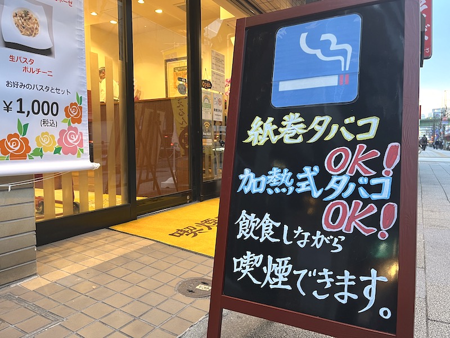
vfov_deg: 53.1
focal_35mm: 26
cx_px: 225
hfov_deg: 67.3
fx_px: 338
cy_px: 169
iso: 200
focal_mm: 5.1
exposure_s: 1/50
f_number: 1.6
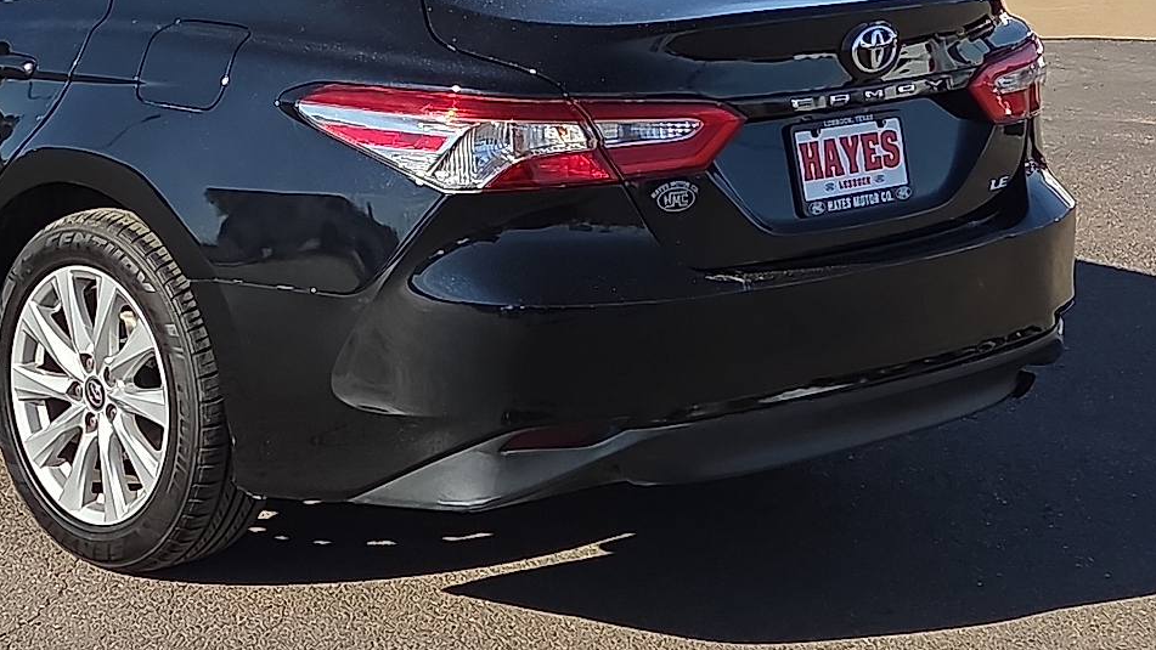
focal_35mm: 88
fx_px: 2697
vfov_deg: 13.6
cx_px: 209
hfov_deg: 23.8
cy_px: 62
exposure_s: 1/1667
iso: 25
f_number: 1.8
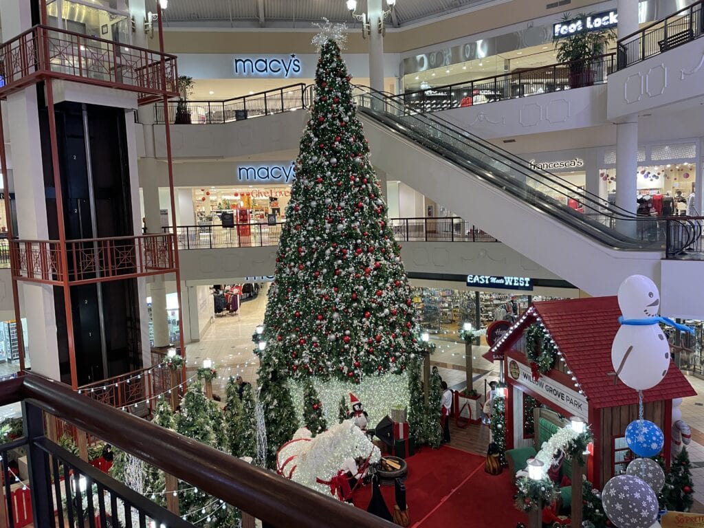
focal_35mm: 26
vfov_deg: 53.1
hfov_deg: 67.3
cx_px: 352
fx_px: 529
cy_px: 264
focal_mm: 4.2
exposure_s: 1/60
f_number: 1.6
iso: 160
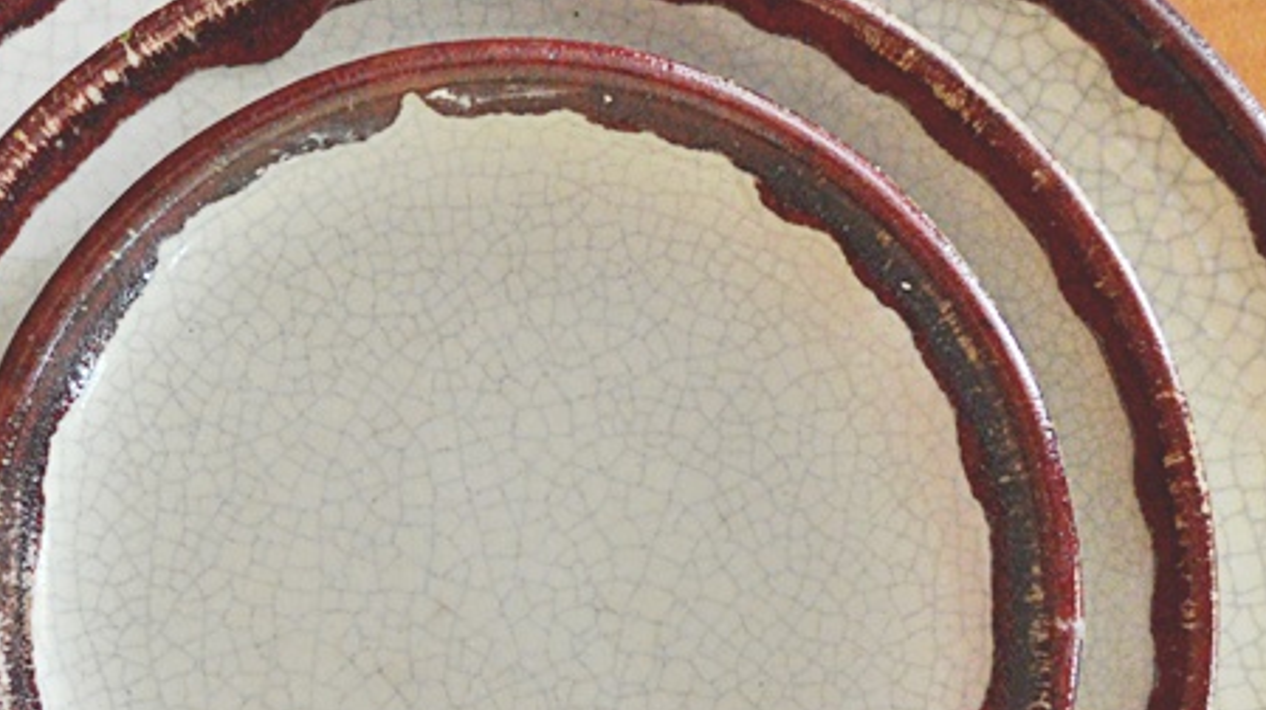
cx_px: 540
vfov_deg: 14.3
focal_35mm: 84
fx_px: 2818
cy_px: 578
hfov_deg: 25.3
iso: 2500
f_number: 4
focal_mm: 24
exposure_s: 1/15
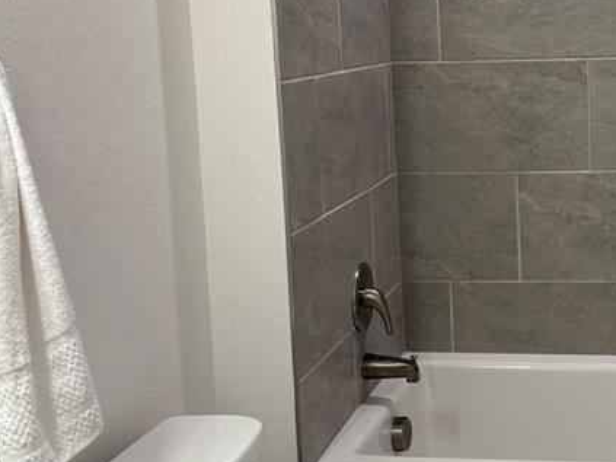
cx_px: 553
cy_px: 154
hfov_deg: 29.5
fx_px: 1121
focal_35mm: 63
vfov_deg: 23.2
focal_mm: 5.96
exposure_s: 1/60
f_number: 1.6
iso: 64
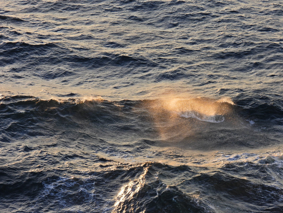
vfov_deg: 11.9
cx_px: 142
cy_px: 106
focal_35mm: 125
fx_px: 1022
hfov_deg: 15.8
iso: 100
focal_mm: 22.3
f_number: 4
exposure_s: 1/200
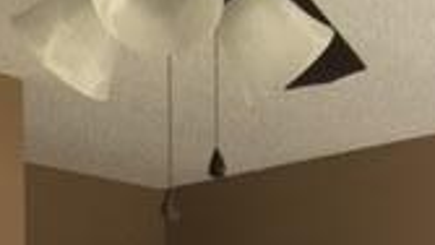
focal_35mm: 121
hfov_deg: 17.3
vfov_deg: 9.3
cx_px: 432
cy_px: 519
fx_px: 1396
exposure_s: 1/15
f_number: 2.2
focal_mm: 4.15
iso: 40
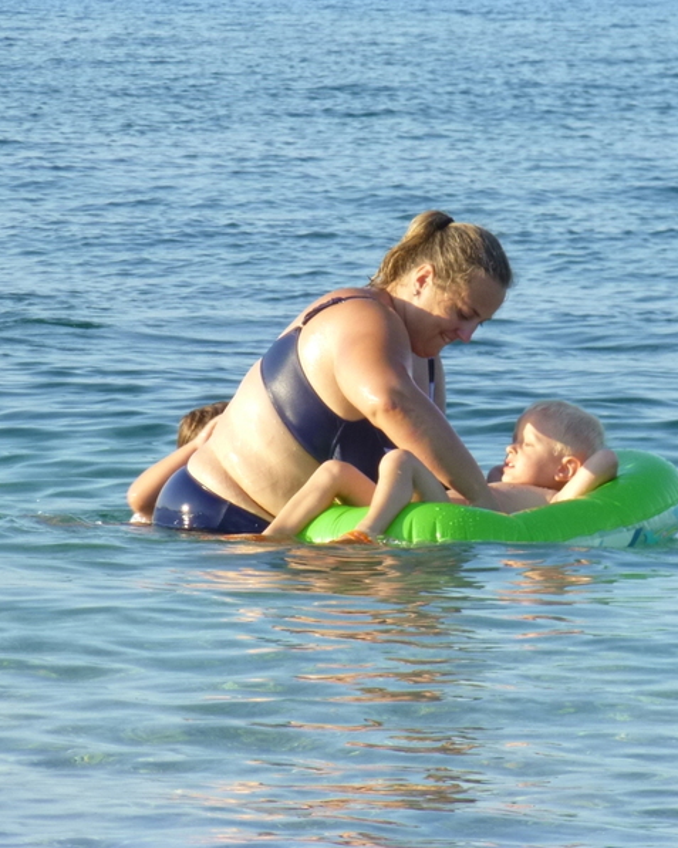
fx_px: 7455
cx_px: 307
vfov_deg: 6.5
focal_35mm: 297
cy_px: 423
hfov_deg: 5.2
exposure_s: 1/250
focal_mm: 40.5
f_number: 5.9
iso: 200
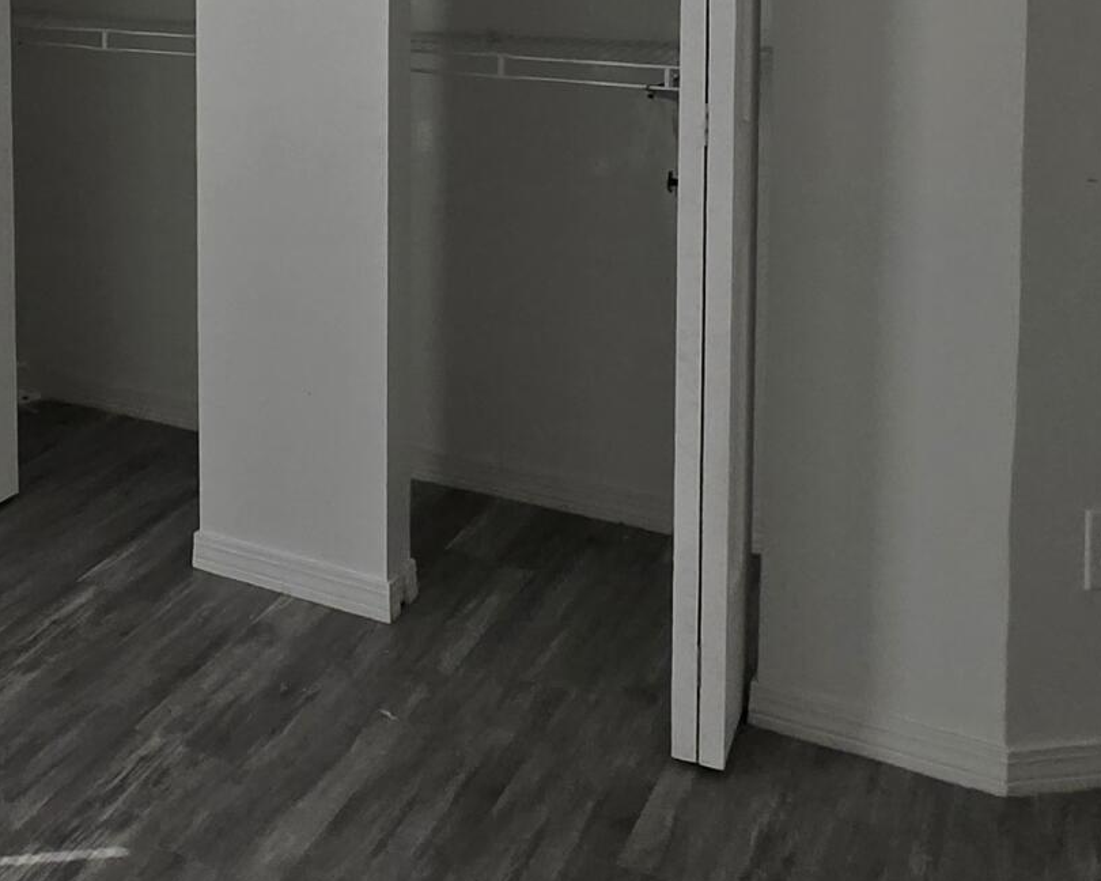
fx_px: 1532
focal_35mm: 47
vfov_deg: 29.7
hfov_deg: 33.8
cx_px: -139
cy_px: -20
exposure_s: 1/120
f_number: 2.2
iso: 32
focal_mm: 1.7
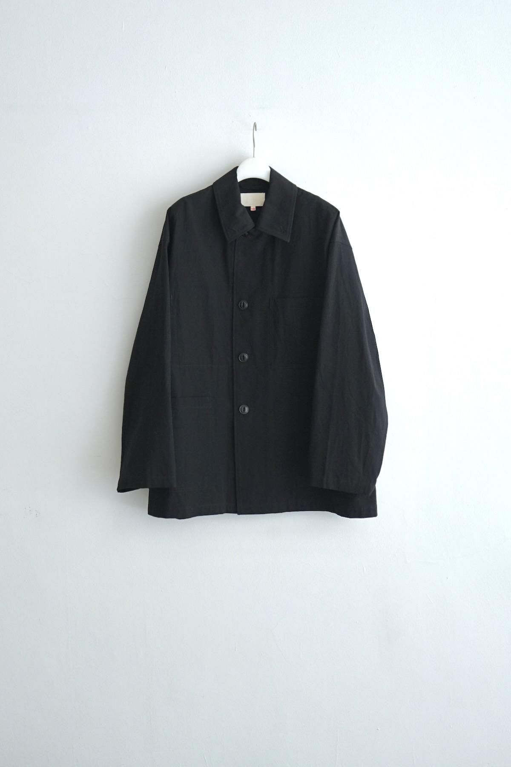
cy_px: 384
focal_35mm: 51
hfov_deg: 26.5
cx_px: 256
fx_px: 1086
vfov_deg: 38.9
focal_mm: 51
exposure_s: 1/100
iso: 1600
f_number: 5
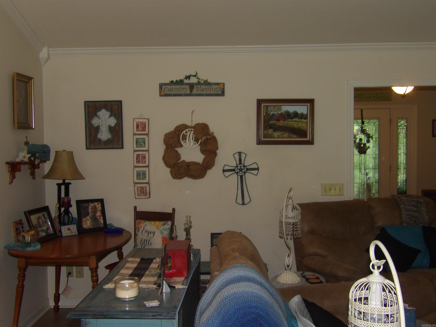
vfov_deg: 36.8
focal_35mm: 39
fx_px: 491
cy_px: 164
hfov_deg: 47.9
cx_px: 218
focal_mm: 7
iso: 200
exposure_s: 1/33
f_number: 3.7
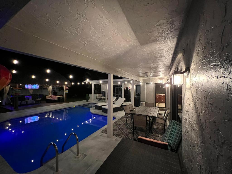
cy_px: 87
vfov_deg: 89.9
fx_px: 87
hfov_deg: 106.2
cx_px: 116
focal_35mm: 13
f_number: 1.8
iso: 1000
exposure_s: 1/30
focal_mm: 1.57
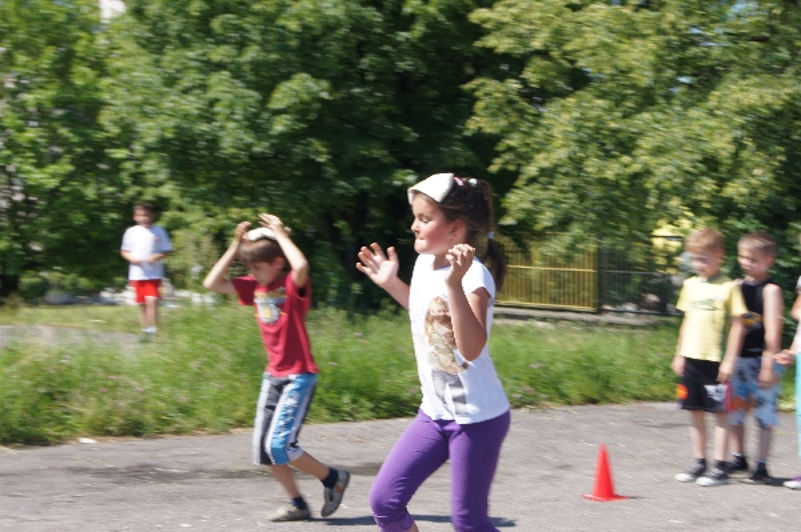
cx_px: 400
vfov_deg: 16.5
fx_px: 1834
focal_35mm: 82
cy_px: 266
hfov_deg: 24.6
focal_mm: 55
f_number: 11
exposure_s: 1/160
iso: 200
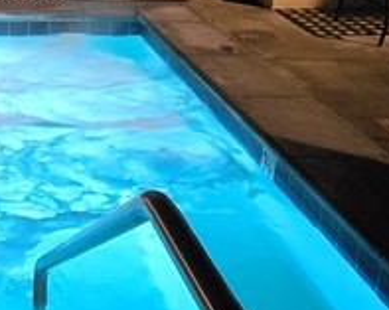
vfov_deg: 22.6
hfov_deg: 26.4
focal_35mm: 66
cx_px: -41
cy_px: 38
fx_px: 759
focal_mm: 2.2
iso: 1600
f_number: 2.2
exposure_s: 1/60
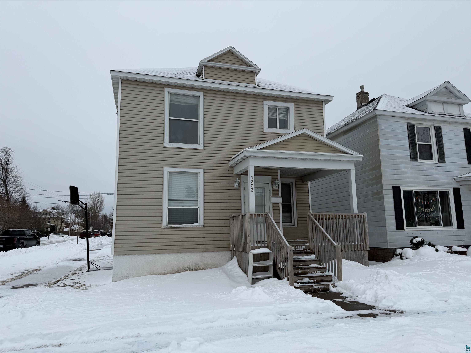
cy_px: 176
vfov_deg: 56.8
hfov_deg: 71.6
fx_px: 327
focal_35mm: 24
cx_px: 236
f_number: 1.78
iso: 80
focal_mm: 6.76
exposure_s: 1/3145
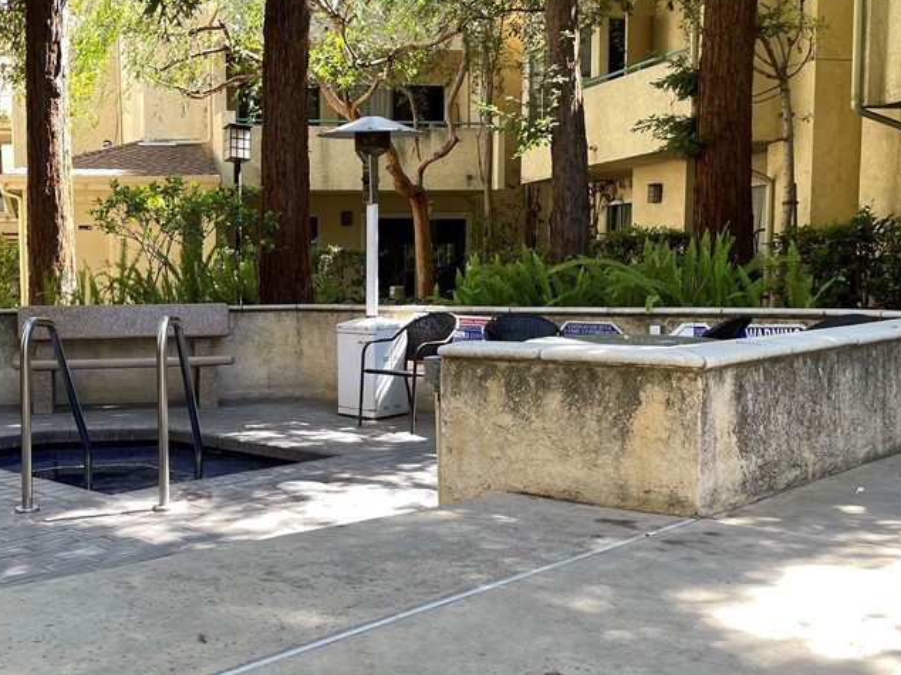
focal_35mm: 42
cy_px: 391
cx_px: 259
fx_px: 1093
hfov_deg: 43.8
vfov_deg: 34.3
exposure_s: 1/284
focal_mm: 4.2
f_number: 1.6
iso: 32
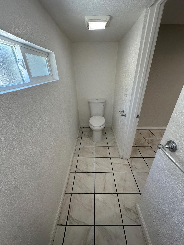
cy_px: 122
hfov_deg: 85.7
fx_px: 99
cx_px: 92
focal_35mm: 14
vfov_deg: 102.1
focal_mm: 2.22
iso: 125
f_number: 2.2
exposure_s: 1/120
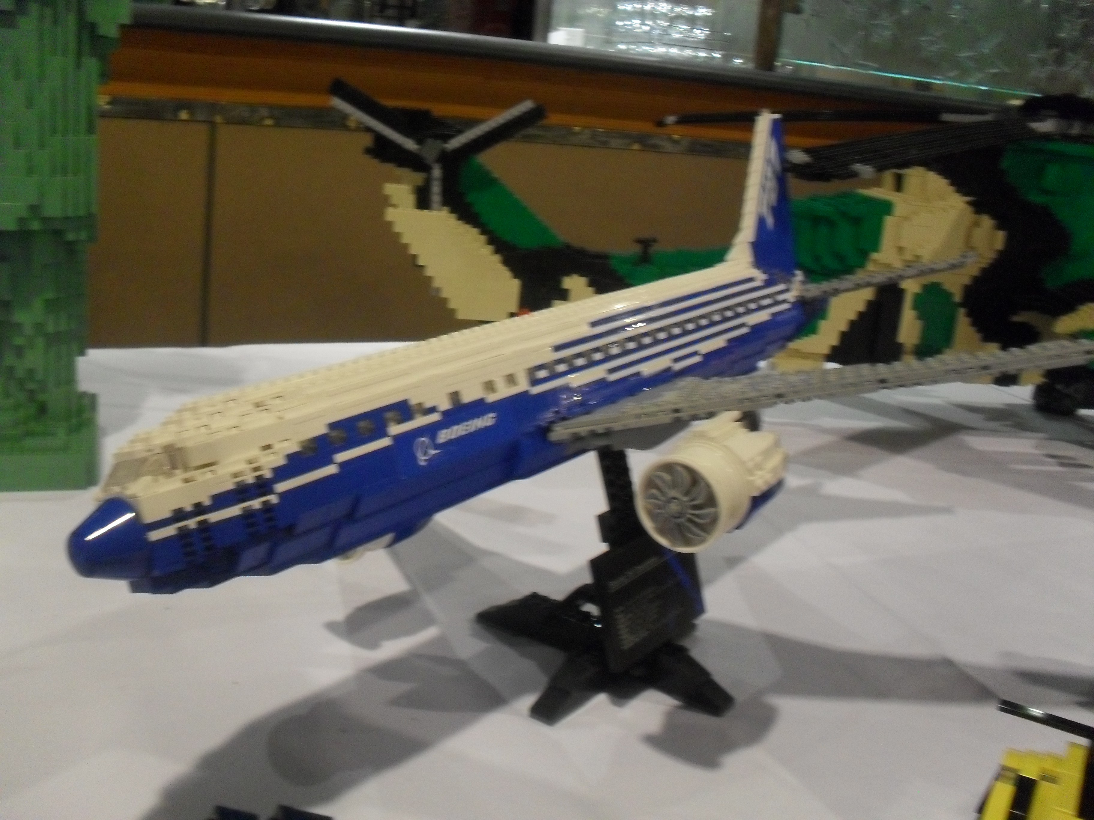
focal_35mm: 35
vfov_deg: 40.7
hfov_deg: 52.6
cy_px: 410
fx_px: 1106
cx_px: 547
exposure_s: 1/15
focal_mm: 6.3
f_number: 3.2
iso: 320
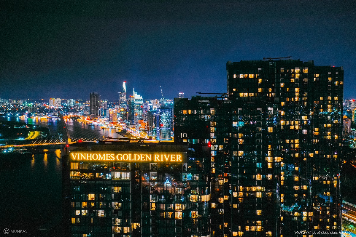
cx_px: 178
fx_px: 277
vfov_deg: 46.4
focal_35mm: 28
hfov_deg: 65.5
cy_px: 118
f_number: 5.6
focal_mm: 10.26
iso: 200
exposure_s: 2
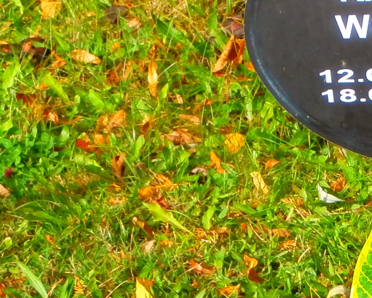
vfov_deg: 6.0
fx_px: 2841
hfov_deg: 7.4
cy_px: 85
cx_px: 425
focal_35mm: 258
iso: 100
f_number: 4.7
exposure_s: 1/250
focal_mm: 12.1
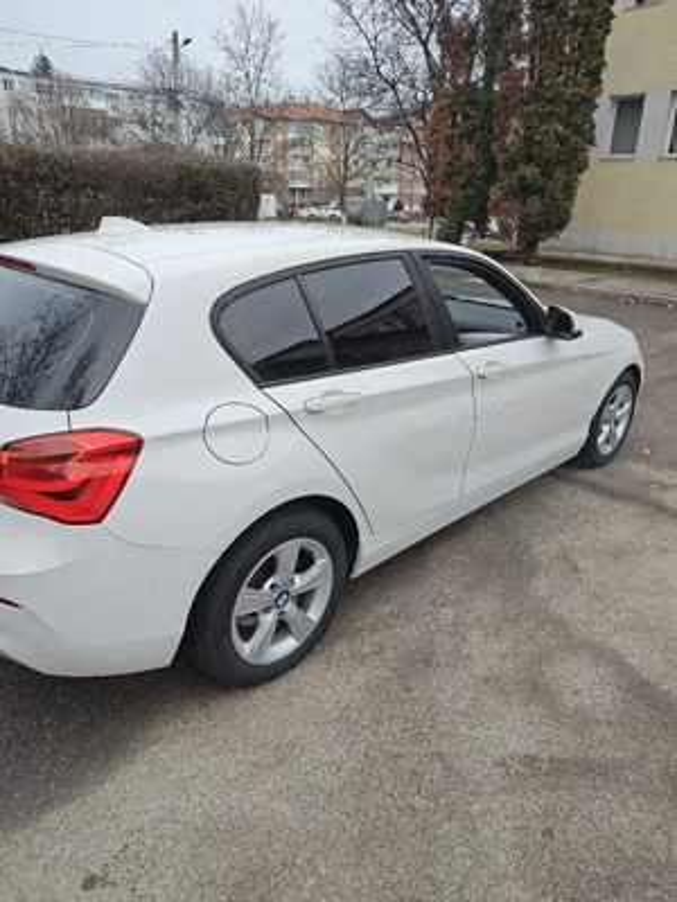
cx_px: 338
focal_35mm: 23
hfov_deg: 58.9
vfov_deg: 73.9
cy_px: 451
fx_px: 600
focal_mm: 6.57
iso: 100
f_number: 1.6
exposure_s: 1/286
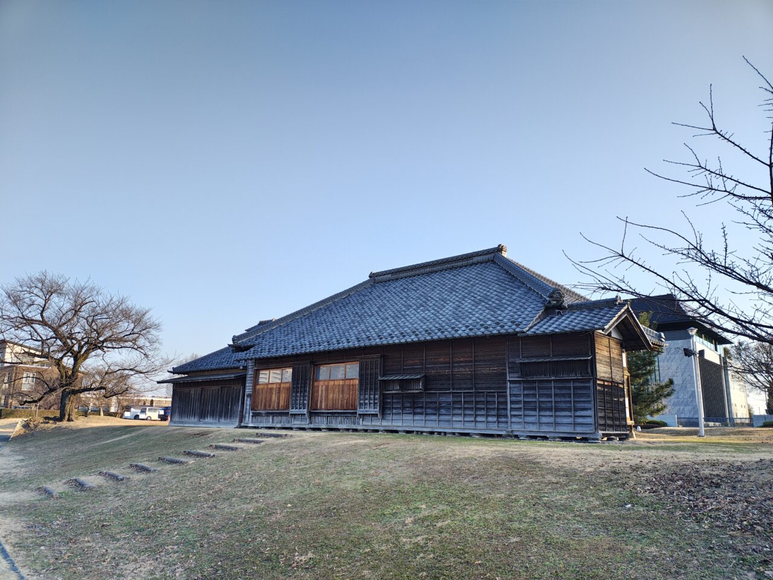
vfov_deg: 54.9
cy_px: 290
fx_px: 558
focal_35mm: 25
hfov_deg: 69.4
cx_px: 386
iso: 109
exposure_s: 1/200
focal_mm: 5.89
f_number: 1.4
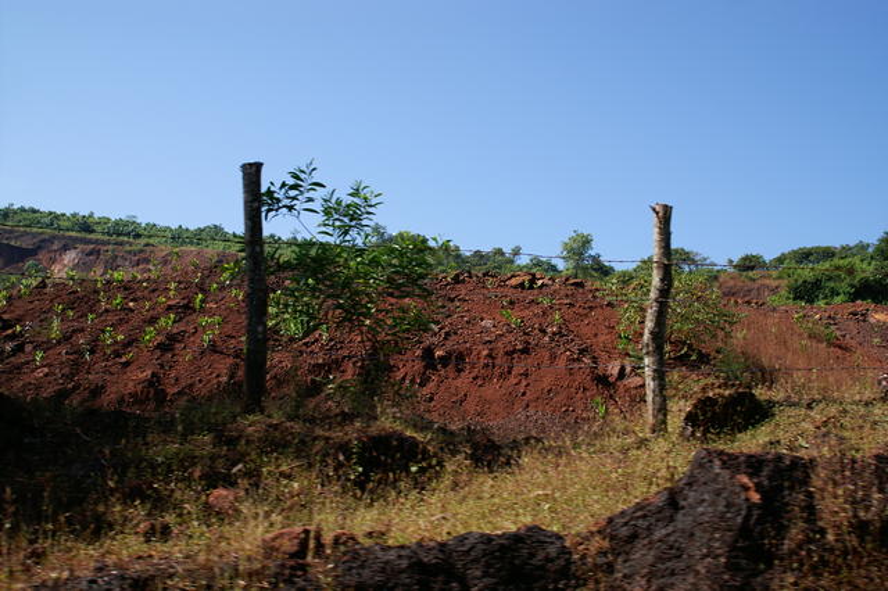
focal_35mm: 36
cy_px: 296
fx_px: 888
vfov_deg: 36.8
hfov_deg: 53.2
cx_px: 444
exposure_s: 1/800
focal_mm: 24
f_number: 5
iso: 100
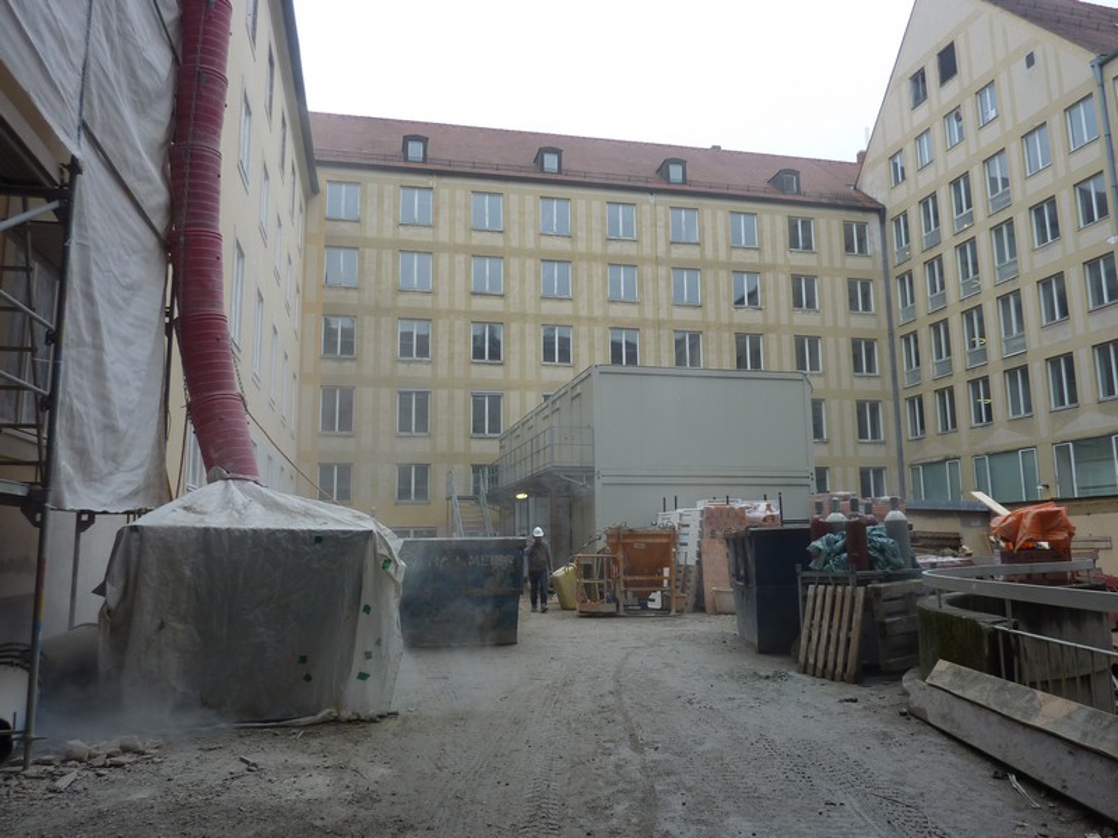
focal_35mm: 25
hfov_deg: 69.4
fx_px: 807
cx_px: 559
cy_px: 419
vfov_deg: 54.9
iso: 80
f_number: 3.3
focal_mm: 4.1
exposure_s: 1/60
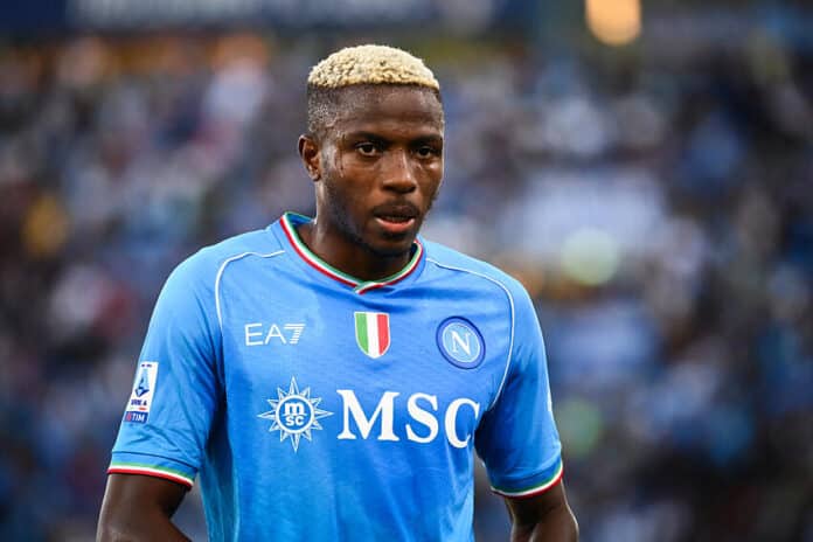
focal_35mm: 280
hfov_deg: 7.4
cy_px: 271
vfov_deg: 4.9
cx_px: 406
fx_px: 6323
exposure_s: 1/1250
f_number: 4
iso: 2000
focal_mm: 280
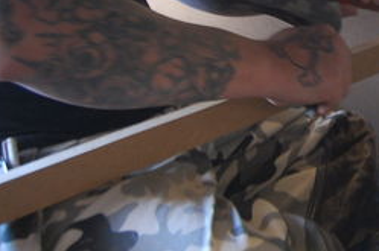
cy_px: 15
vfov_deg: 17.3
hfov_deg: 24.8
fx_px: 809
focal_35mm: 77
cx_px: 400
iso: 800
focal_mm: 20
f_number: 3.8
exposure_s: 1/15
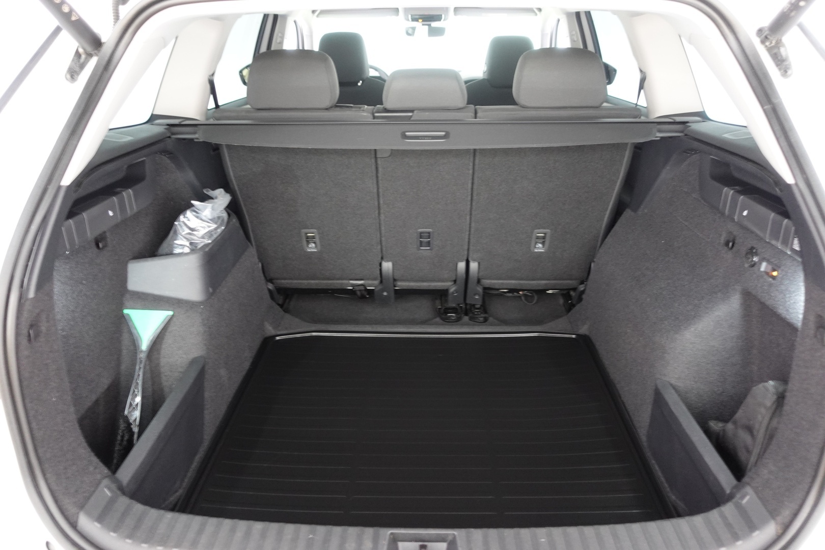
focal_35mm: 24
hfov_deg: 73.7
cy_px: 275
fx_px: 550
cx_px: 412
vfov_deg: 53.1
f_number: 1.8
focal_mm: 9.4
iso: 800
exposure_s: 1/8
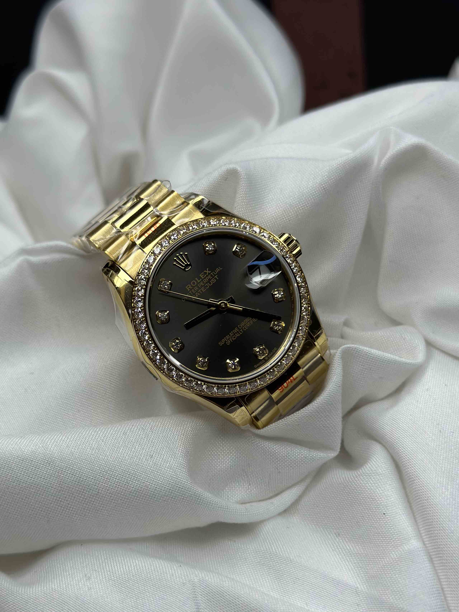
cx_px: 230
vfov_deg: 39.7
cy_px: 306
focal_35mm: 48
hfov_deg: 30.3
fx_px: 849
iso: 80
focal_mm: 6.86
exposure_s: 1/797
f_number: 1.78
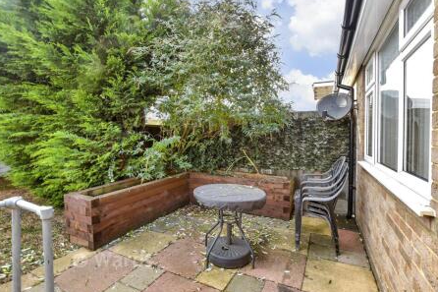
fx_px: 195
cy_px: 153
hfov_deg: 96.7
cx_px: 225
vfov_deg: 73.7
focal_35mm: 16
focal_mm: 10
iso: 160
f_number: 6.3
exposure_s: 1/30
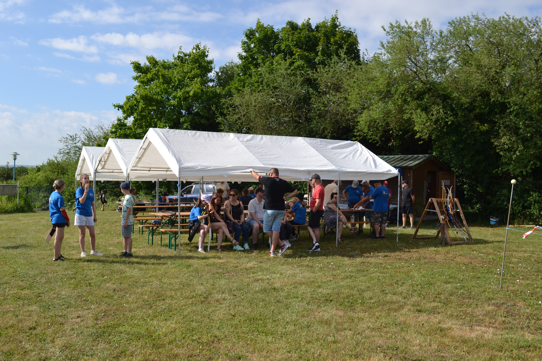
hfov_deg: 53.1
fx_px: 542
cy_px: 180
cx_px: 271
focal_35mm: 36
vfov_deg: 36.9
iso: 100
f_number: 8
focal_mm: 24
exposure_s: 1/250
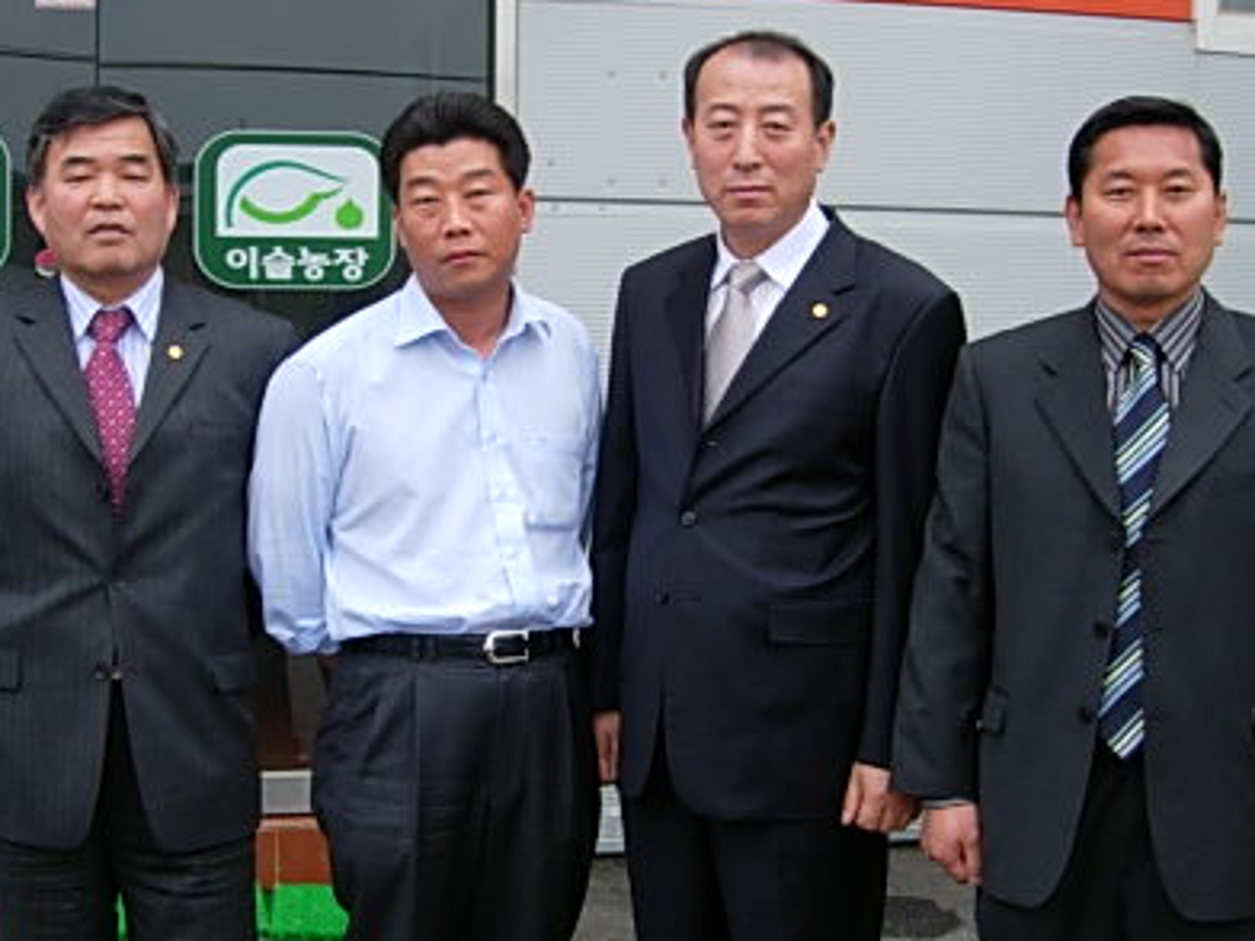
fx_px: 2248
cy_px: 503
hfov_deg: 31.2
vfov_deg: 23.6
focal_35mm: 62
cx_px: 599
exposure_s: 1/65.8
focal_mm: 7.8
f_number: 2.8
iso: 64
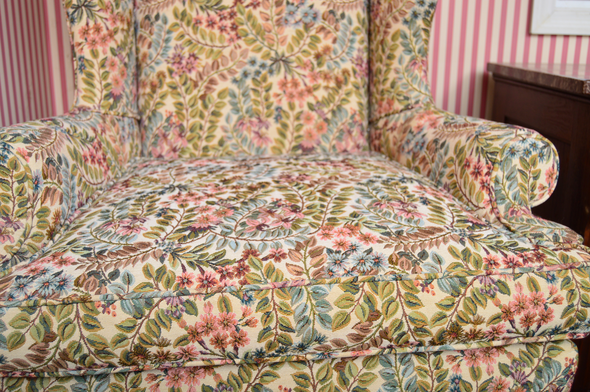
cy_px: 196
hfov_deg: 53.2
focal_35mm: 36
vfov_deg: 36.8
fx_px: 589
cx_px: 295
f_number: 3.8
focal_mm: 24
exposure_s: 1/200
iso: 200
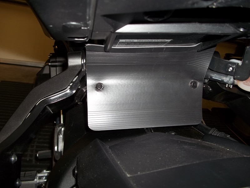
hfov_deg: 56.8
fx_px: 231
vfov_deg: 44.2
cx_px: 125
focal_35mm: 32
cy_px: 94
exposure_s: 1/30
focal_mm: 5.7
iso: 64
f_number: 2.9
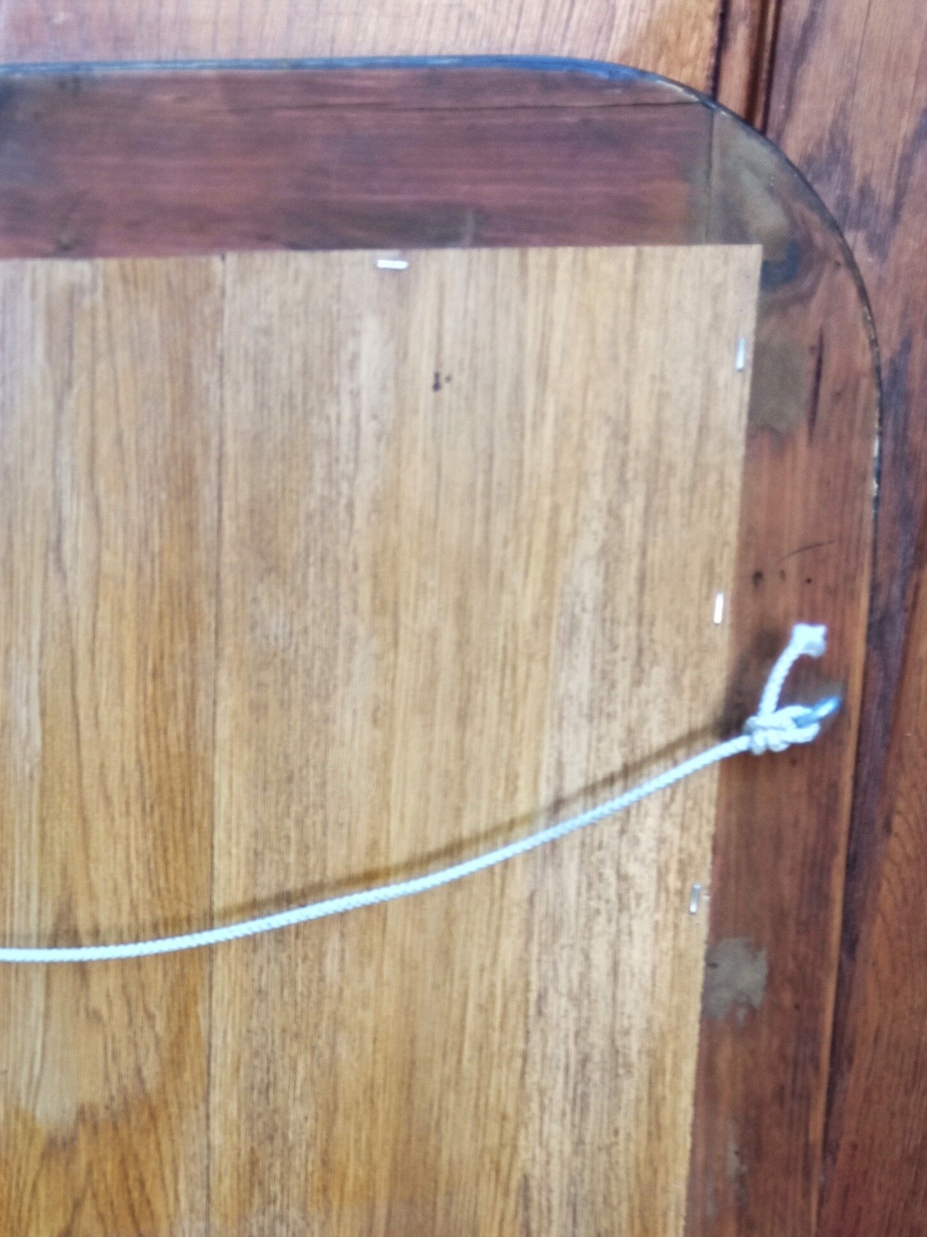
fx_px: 2072
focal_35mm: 58
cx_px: 20
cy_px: 1077
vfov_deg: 31.9
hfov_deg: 24.2
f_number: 2.2
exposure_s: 1/33.3
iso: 149
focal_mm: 3.79
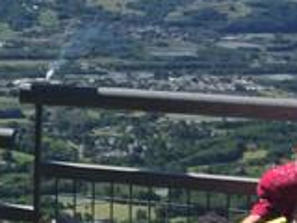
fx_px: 1287
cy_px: 9
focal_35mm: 150
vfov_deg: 9.8
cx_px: -336
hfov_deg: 11.6
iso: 32
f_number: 2.2
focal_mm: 4.12
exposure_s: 1/2160
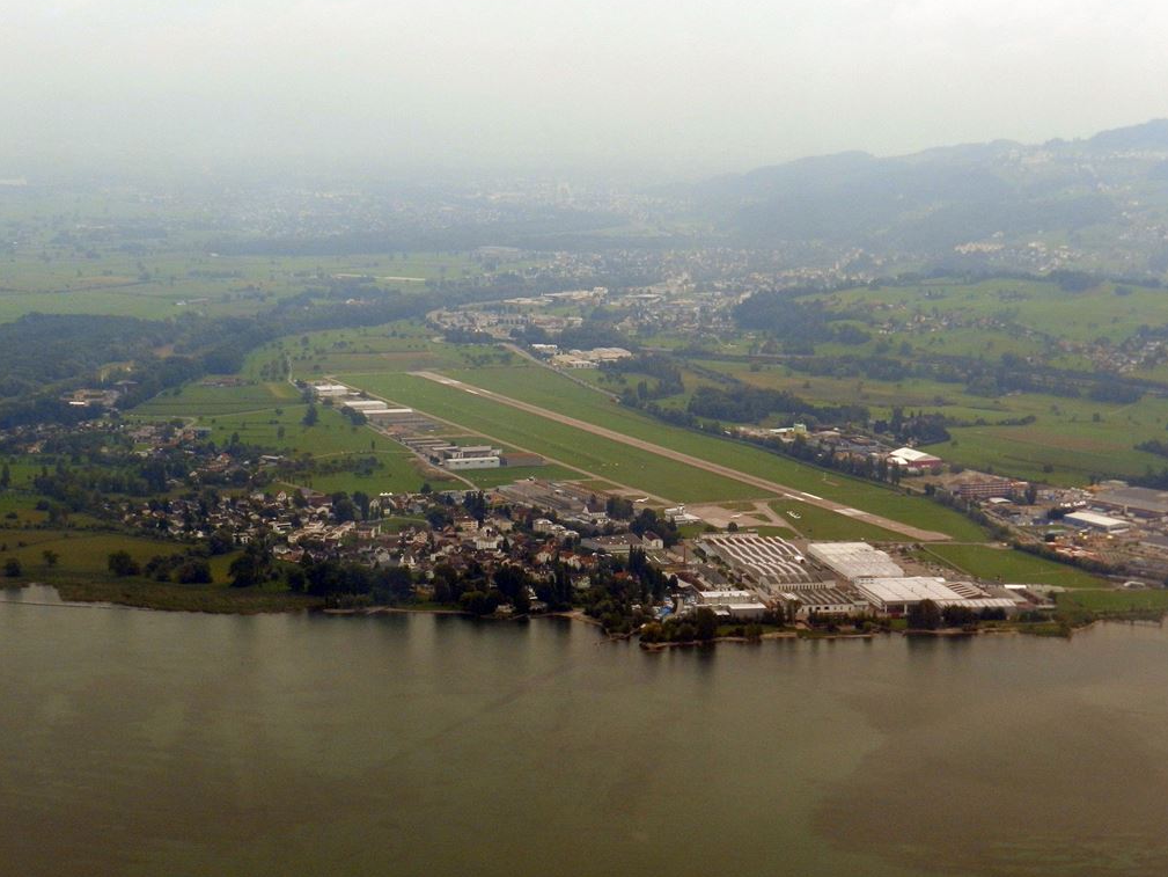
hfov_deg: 28.2
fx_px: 2328
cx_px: 592
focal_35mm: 69
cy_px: 434
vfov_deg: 21.3
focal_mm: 12.1
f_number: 4.7
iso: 160
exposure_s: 1/250
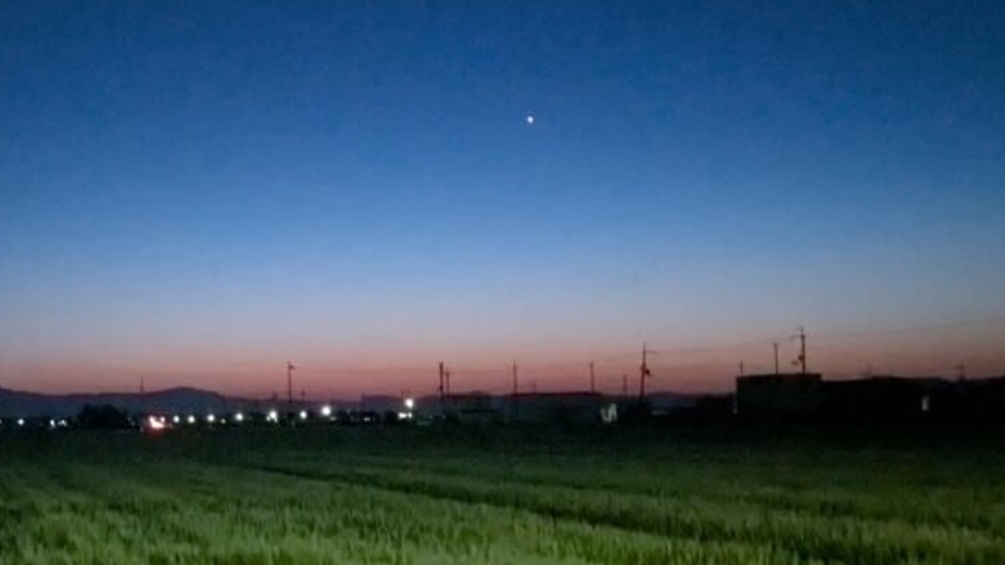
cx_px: 211
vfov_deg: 21.8
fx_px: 1465
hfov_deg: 36.6
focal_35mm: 55
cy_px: 360
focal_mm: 4.38
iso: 5667
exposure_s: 1/15
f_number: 1.73
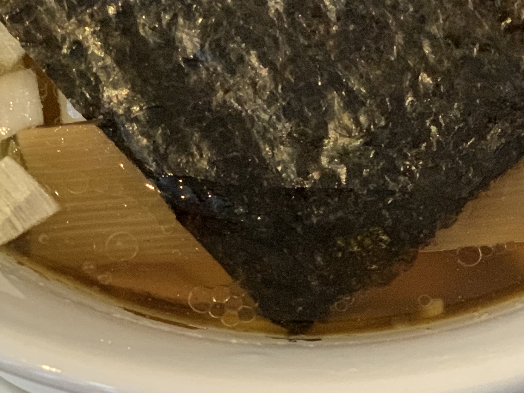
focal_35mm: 141
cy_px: -93
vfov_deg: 10.3
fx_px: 2134
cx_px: 345
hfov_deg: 14.0
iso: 400
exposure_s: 1/40
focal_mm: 6
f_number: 2.4
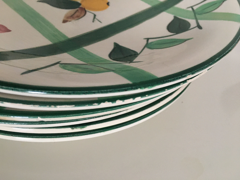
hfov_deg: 61.7
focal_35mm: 29
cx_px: 120
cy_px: 90
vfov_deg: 48.2
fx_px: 201
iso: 250
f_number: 2.2
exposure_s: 1/33
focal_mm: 4.15
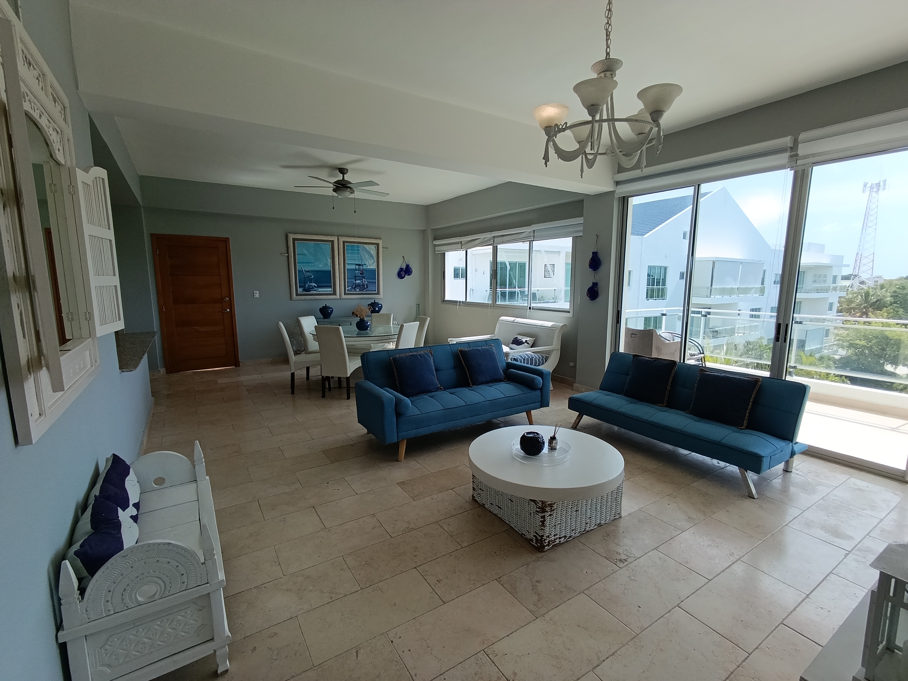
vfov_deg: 78.1
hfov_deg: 94.5
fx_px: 420
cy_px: 340
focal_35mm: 16
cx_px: 454
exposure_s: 1/212
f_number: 2.2
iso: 50
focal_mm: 1.65
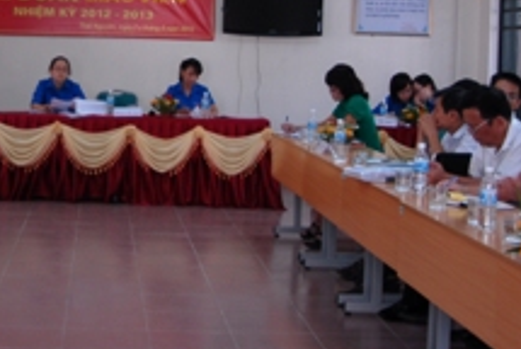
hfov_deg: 26.3
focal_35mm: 75
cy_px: 71
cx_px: 75
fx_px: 1087
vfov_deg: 18.1
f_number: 3.5
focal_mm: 24
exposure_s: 1/40
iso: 200
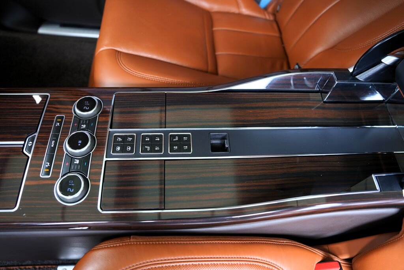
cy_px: 135
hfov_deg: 73.7
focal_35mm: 24
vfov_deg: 53.1
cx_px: 202
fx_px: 269
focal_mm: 24
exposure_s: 1/30
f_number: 3.2
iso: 100
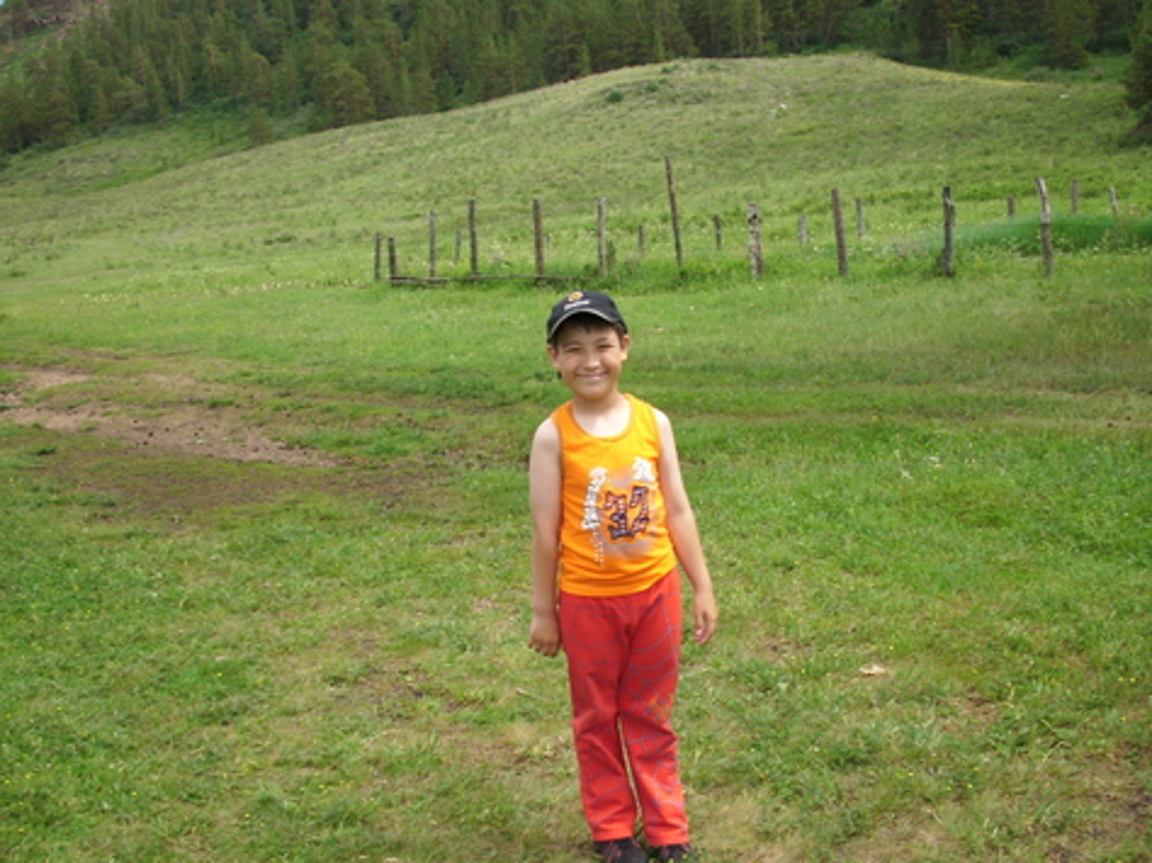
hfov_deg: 51.3
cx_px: 639
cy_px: 419
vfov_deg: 39.6
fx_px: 1197
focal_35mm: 36
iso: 50
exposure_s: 1/148
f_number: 5.6
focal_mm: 6.2
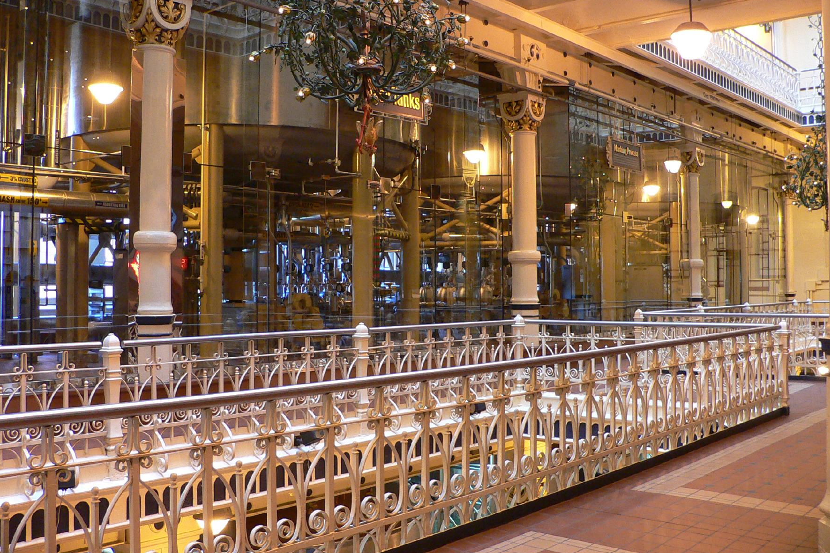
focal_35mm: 37
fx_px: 853
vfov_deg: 35.9
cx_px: 417
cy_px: 253
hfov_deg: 51.9
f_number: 2.8
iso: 200
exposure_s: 1/25
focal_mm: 4.6
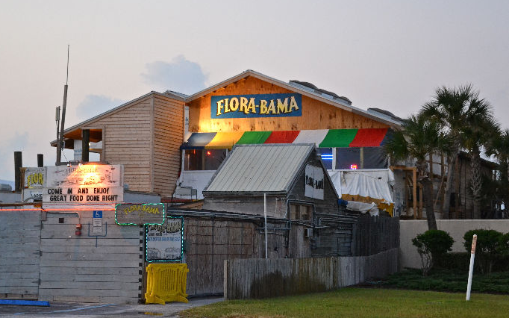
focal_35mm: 86
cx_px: 234
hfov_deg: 24.1
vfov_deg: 15.2
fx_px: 1193
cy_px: 139
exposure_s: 1/60
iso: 2000
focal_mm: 52
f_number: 4.5
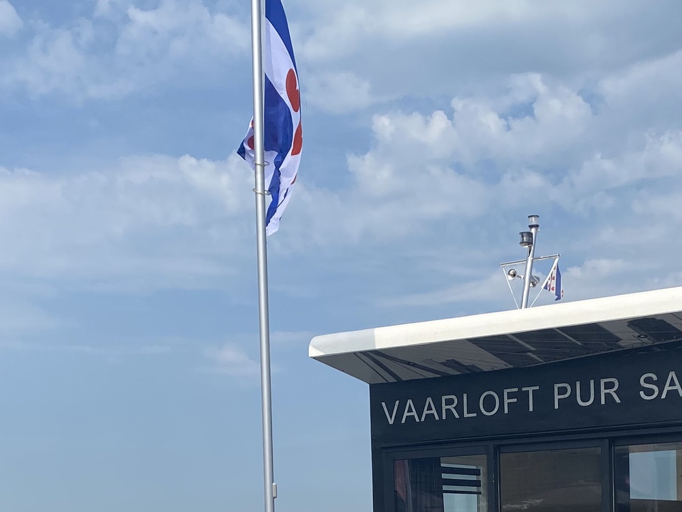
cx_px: 447
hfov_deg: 29.6
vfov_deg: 21.3
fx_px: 1281
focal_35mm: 65
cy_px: 577
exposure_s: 1/4274
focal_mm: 4.25
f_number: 1.8
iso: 32
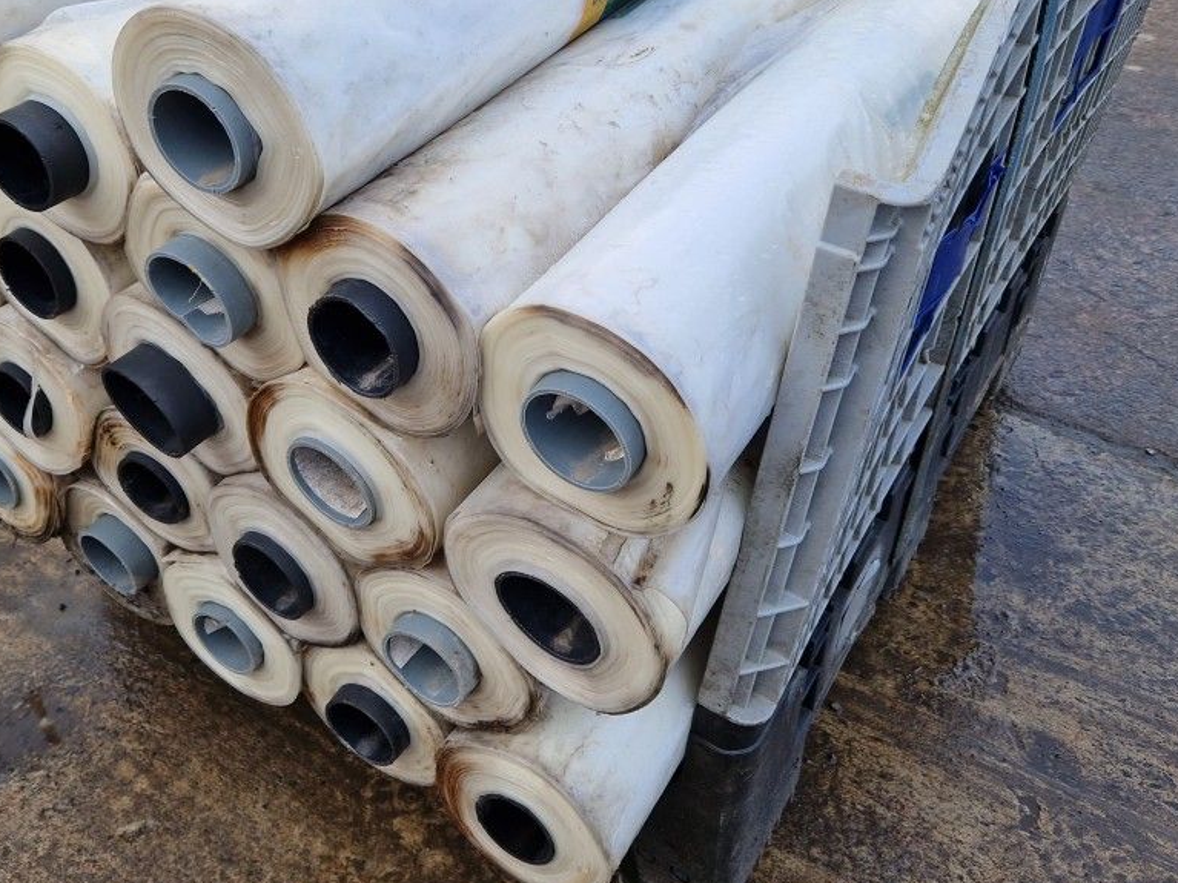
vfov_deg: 39.0
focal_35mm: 36
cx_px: 570
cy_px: 269
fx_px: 1225
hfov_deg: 51.4
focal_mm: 5.4
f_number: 1.8
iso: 50
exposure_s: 1/180
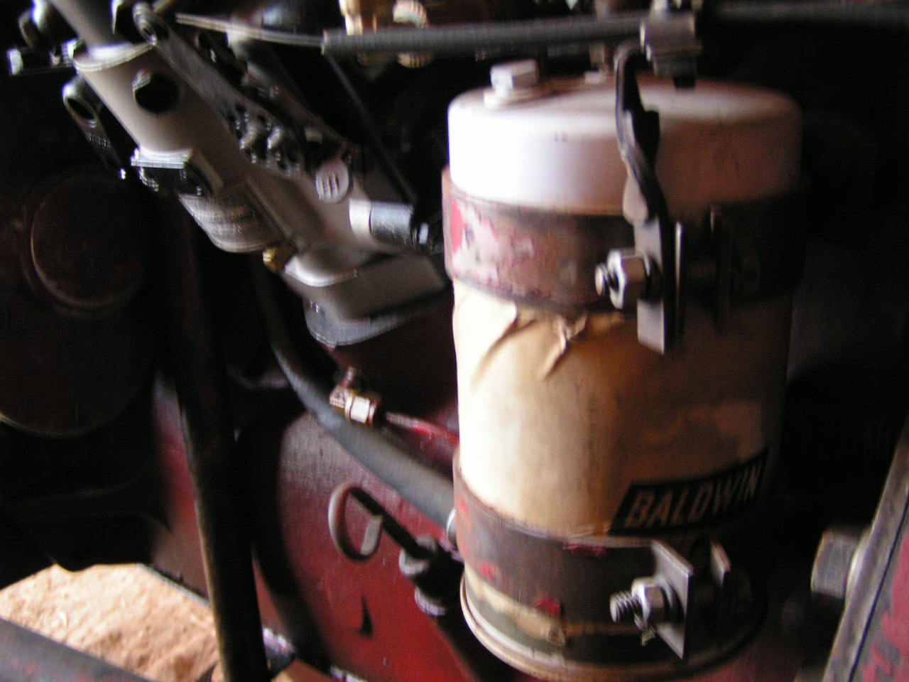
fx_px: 998
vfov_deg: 37.7
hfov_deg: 49.0
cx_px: 454
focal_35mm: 38
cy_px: 341
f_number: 2.8
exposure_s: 1/4
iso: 200
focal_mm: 5.8
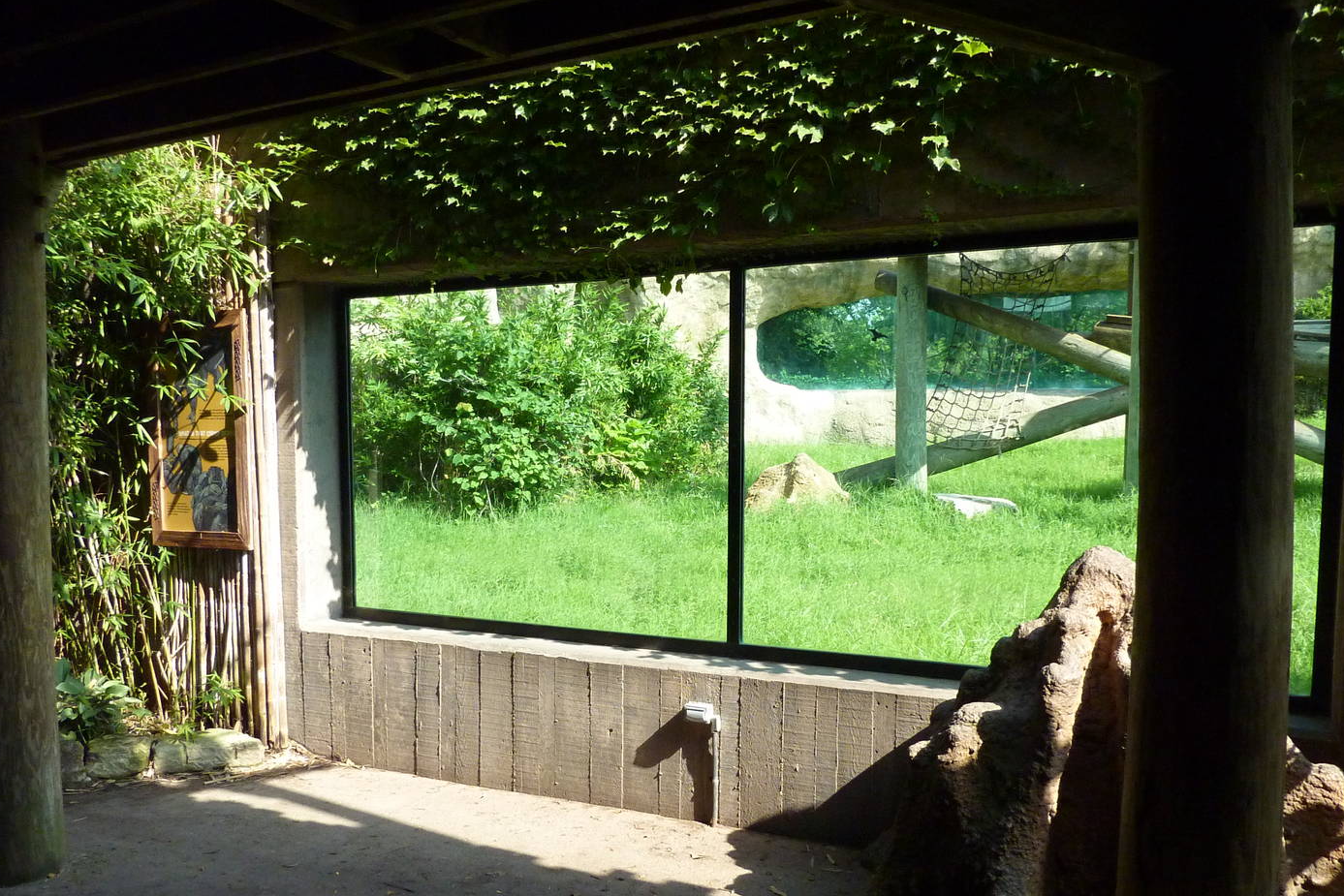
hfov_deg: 61.9
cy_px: 555
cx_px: 682
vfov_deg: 43.3
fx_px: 1120
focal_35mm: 30
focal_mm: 4.1
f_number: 3.3
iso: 320
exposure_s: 1/500
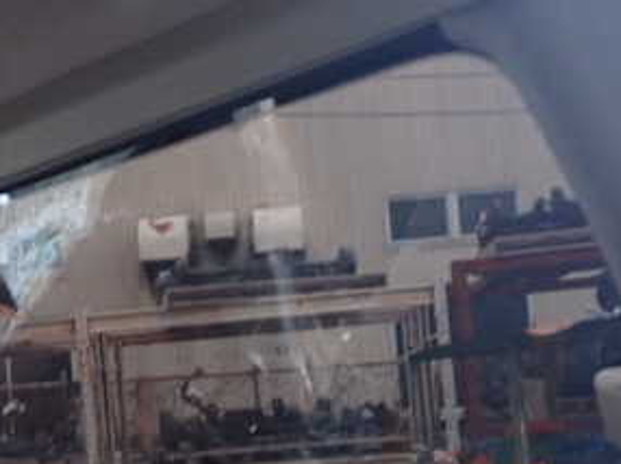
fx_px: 1129
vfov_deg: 22.9
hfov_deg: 30.5
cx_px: 200
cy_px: 384
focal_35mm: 63
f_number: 2.3
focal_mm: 5.4
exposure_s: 1/13
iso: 800
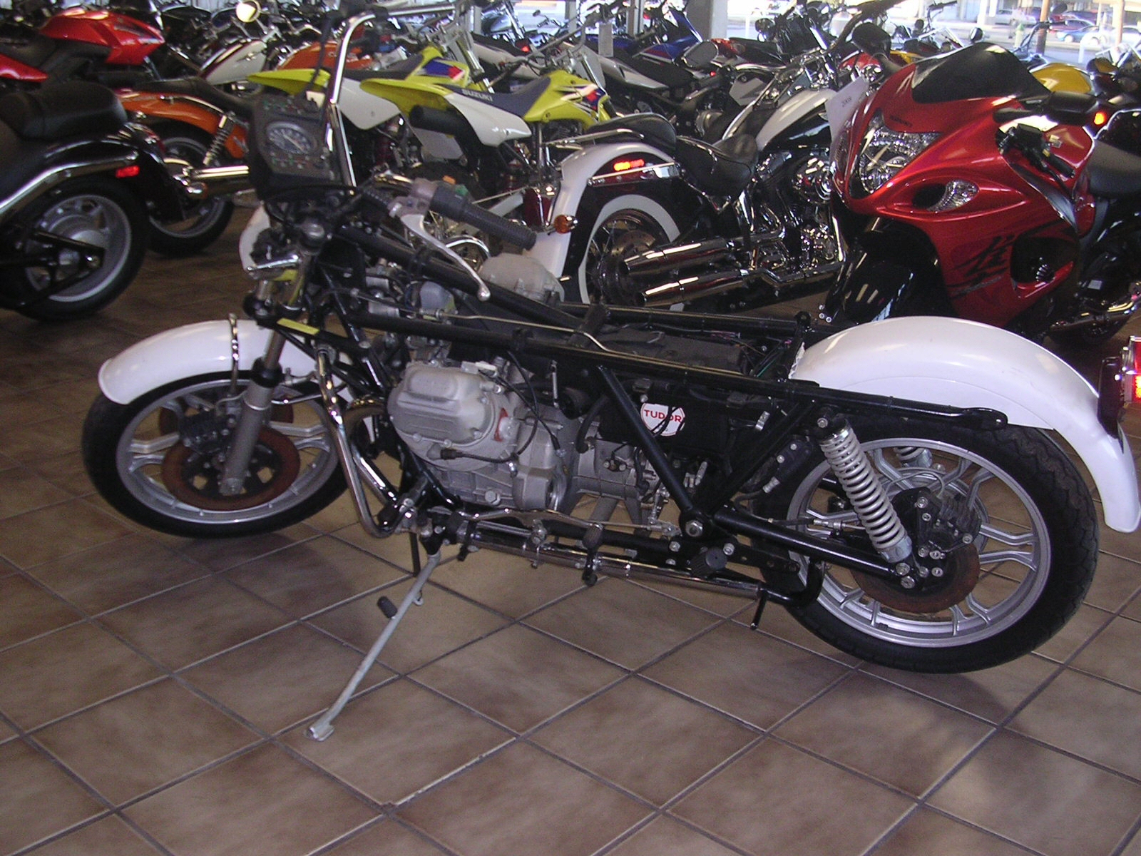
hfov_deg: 49.0
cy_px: 428
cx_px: 570
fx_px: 1253
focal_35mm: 38
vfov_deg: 37.7
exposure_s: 1/60.1
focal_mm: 5.8
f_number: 2.8
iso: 203
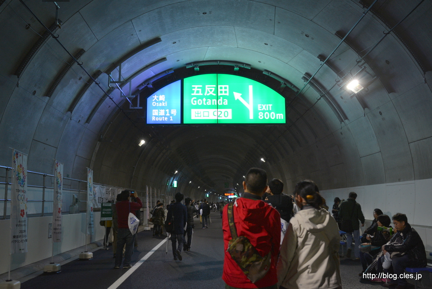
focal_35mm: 35
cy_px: 144
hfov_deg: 54.4
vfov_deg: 37.9
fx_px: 420
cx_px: 216
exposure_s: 1/40
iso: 720
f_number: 5.6
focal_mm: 35
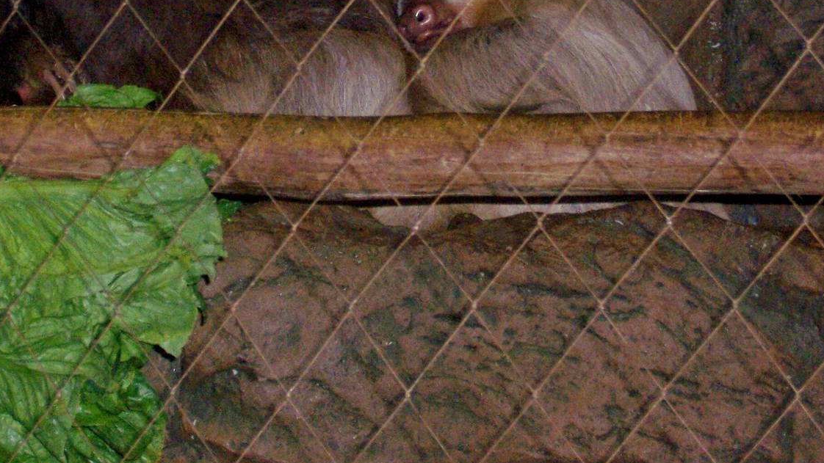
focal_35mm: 205
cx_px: 382
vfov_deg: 5.9
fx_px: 4479
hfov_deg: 10.5
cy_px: 34
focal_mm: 22
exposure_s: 1/125
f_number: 4.8
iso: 140
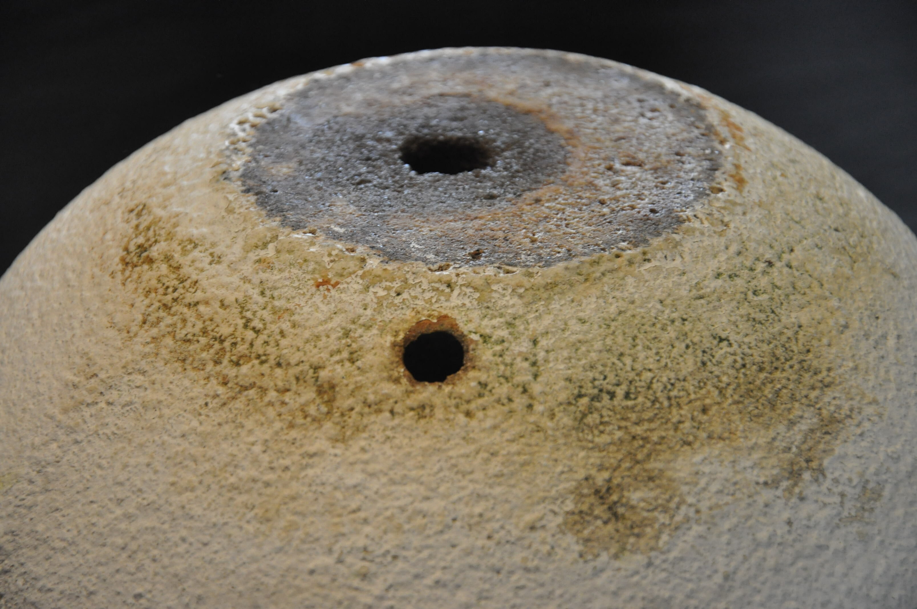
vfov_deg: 10.7
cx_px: 458
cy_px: 304
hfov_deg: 16.1
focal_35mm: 128
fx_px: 3244
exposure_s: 1/125
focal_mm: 85
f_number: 5.6
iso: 1600
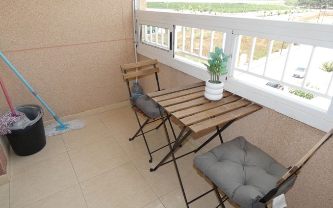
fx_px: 200
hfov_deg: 79.6
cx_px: 162
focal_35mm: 22
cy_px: 92
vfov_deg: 54.9
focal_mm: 3.6
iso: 80
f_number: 2.8
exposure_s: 1/320
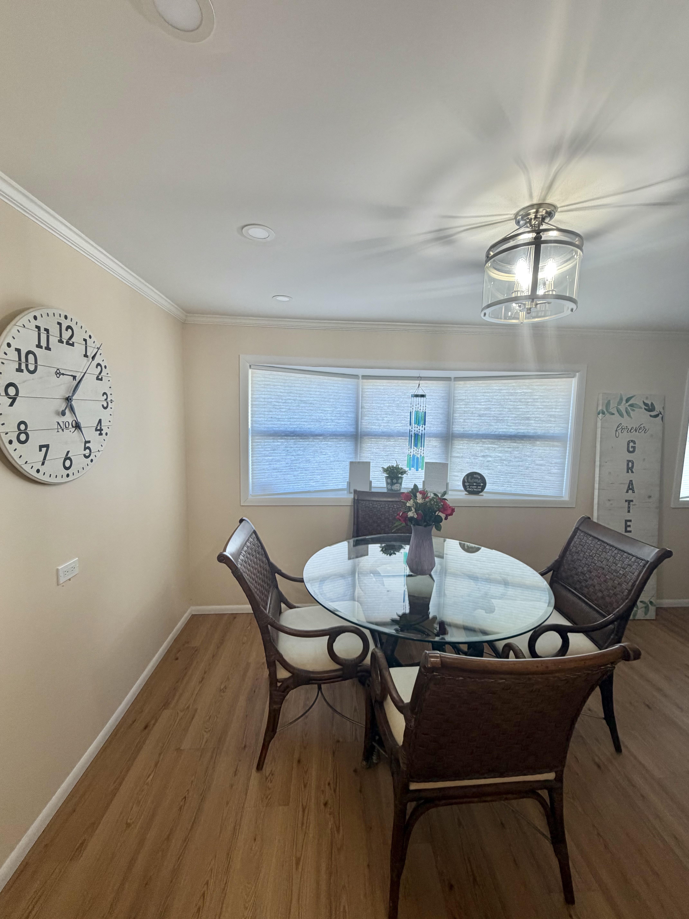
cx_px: 344
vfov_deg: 102.1
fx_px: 372
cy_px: 460
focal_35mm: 14
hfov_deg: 85.7
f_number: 2.2
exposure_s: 1/120
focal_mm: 2.22
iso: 160
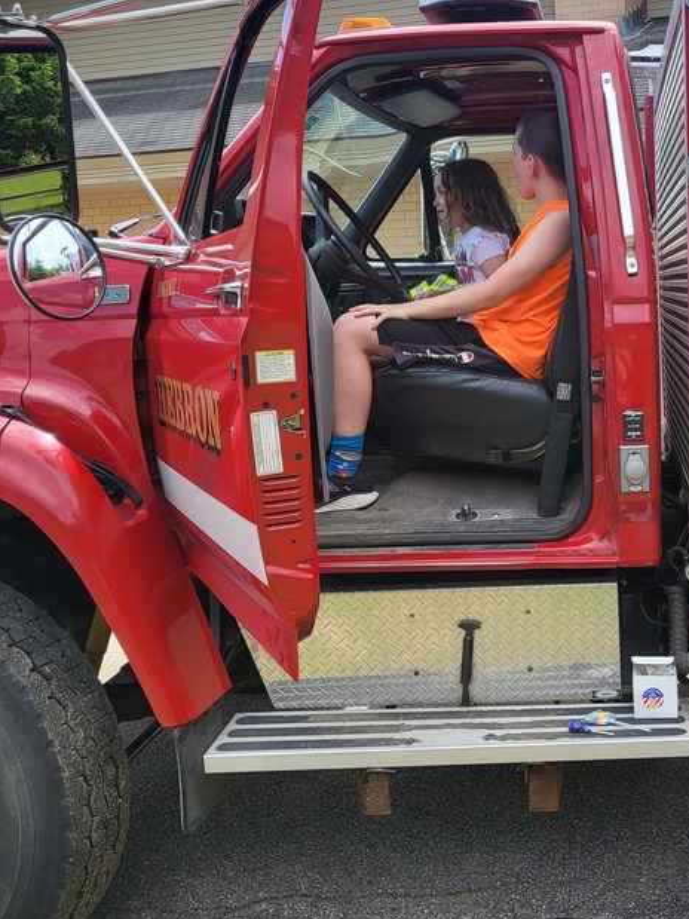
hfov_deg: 32.5
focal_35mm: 43
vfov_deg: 43.8
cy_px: 426
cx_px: 569
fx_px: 1142
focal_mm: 4.25
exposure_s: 1/1461
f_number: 1.8
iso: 50
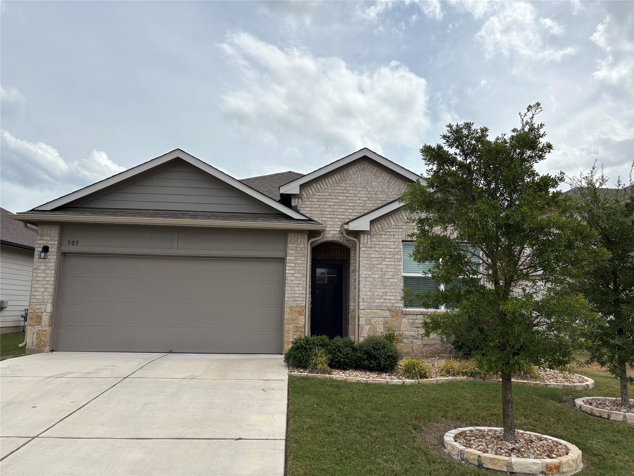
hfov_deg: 67.3
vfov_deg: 53.1
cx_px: 317
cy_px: 238
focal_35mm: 26
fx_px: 476
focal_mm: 5.96
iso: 50
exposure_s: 1/6329
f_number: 1.6
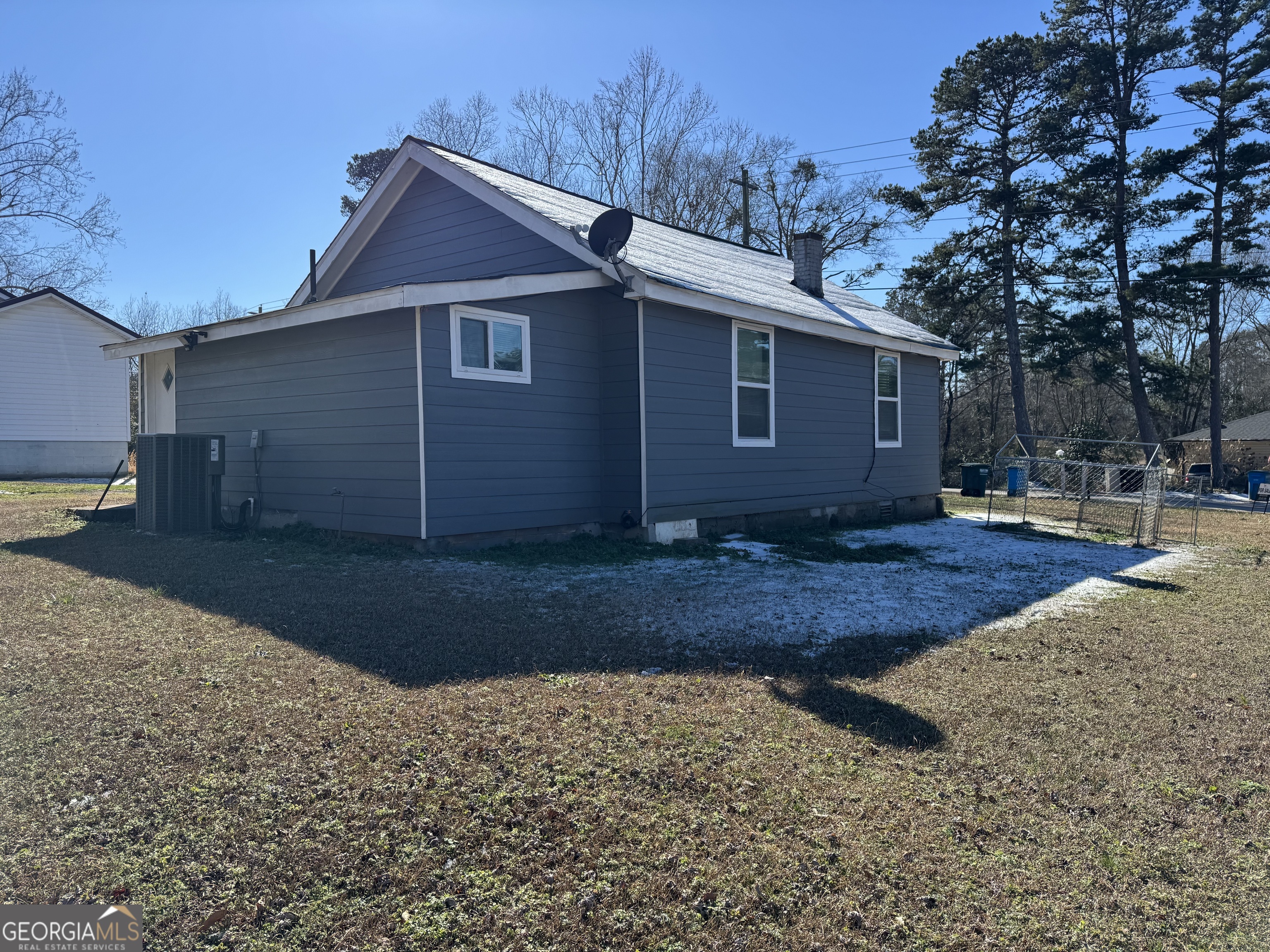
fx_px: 881
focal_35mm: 24
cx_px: 635
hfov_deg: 71.6
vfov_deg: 56.8
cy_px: 476
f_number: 1.78
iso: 80
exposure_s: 1/3096
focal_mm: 6.76
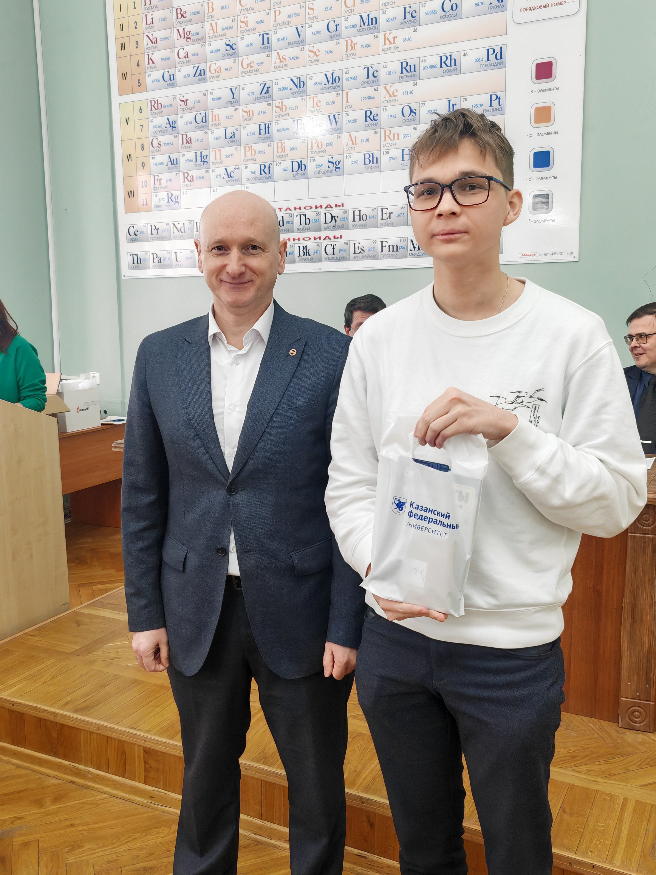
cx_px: 328
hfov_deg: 40.7
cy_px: 438
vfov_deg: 52.6
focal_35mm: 35
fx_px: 884
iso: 1250
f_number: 1.9
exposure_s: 1/100
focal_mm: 6.12
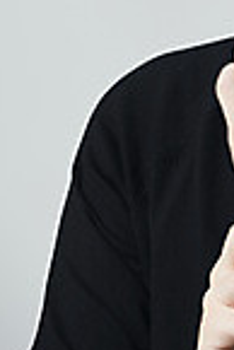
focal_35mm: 553
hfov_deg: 2.5
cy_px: -80
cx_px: 310
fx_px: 5379
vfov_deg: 3.7
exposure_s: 1/125
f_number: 7.1
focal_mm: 200
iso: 64
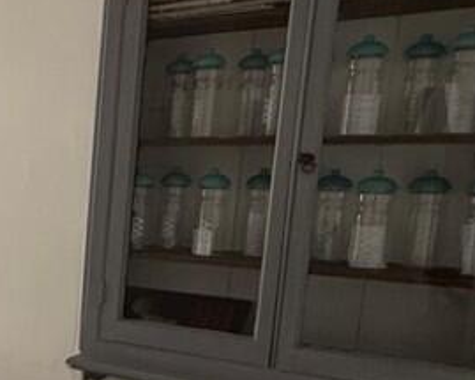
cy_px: 260
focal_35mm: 52
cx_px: -247
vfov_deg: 28.9
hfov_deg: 26.0
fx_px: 731
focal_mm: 2.22
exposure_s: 1/100
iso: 160
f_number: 2.2
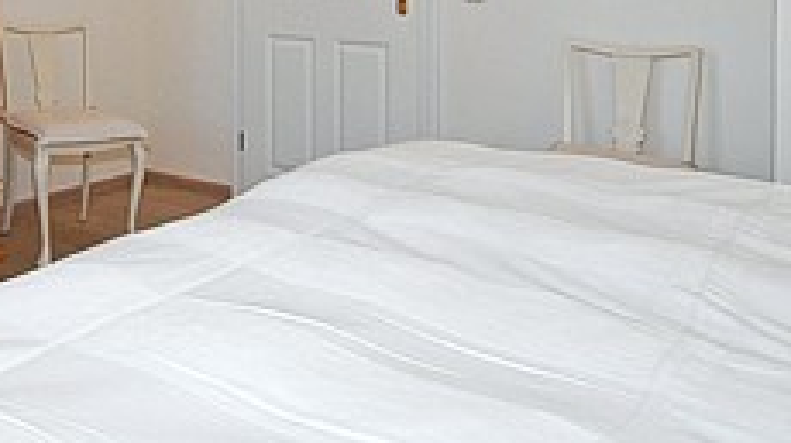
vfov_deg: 27.6
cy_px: -21
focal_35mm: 40
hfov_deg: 47.1
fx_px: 839
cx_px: 134
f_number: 9
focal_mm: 13
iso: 800
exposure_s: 1/80
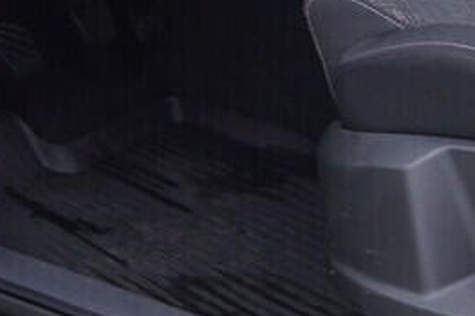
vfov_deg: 6.8
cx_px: 34
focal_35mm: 197
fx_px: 2598
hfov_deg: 10.4
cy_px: -229
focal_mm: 24
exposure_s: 1/50
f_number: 3.2
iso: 125
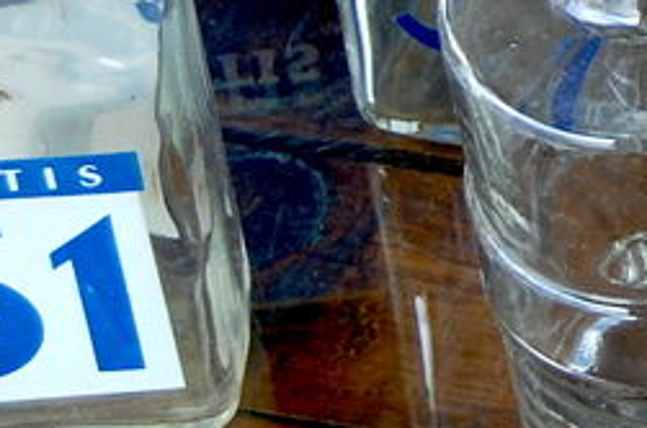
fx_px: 4069
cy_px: -43
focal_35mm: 227
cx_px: 905
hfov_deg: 8.9
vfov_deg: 6.0
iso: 400
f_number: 4.8
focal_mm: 38
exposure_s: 1/80
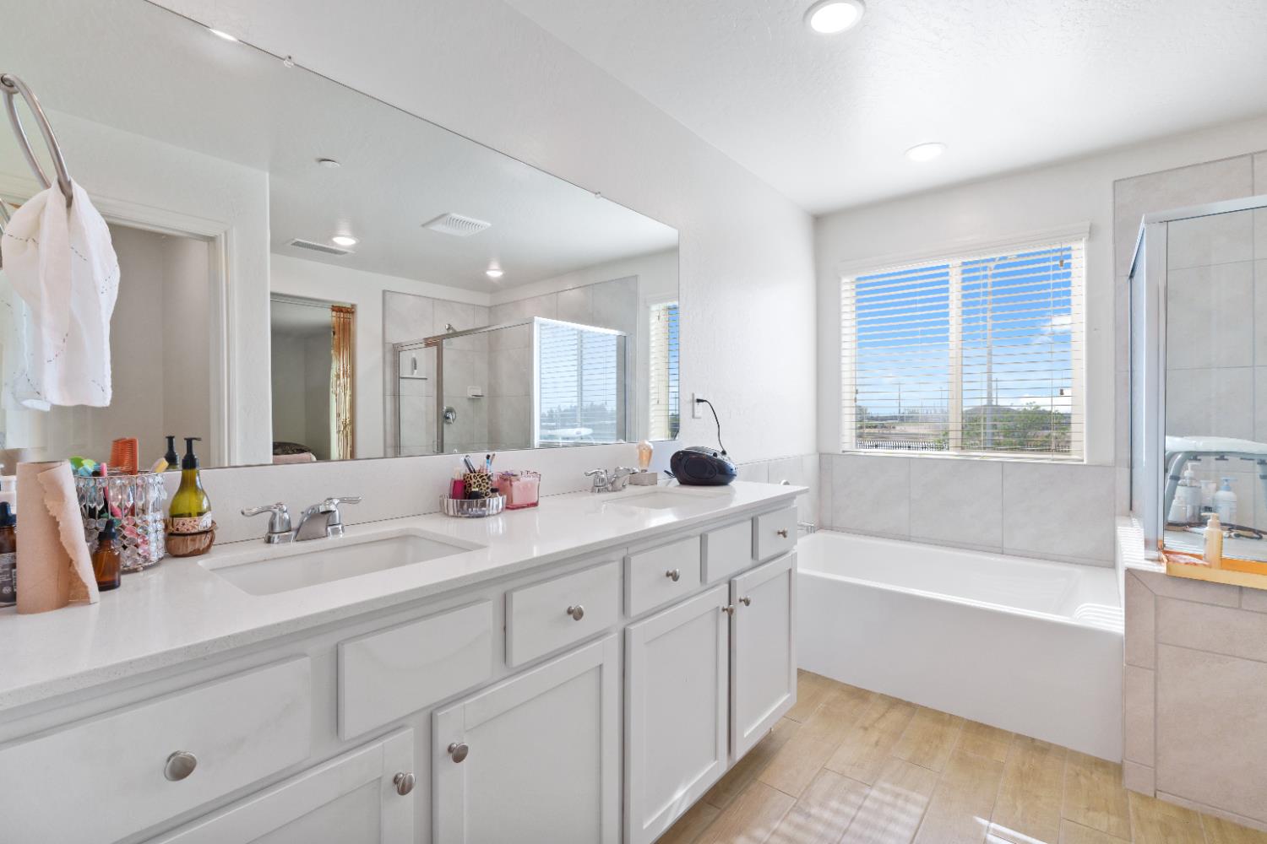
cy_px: 422
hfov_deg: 96.0
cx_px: 634
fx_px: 570
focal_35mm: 16
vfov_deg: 73.1
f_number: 7.1
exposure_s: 1/20
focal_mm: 10.8
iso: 200
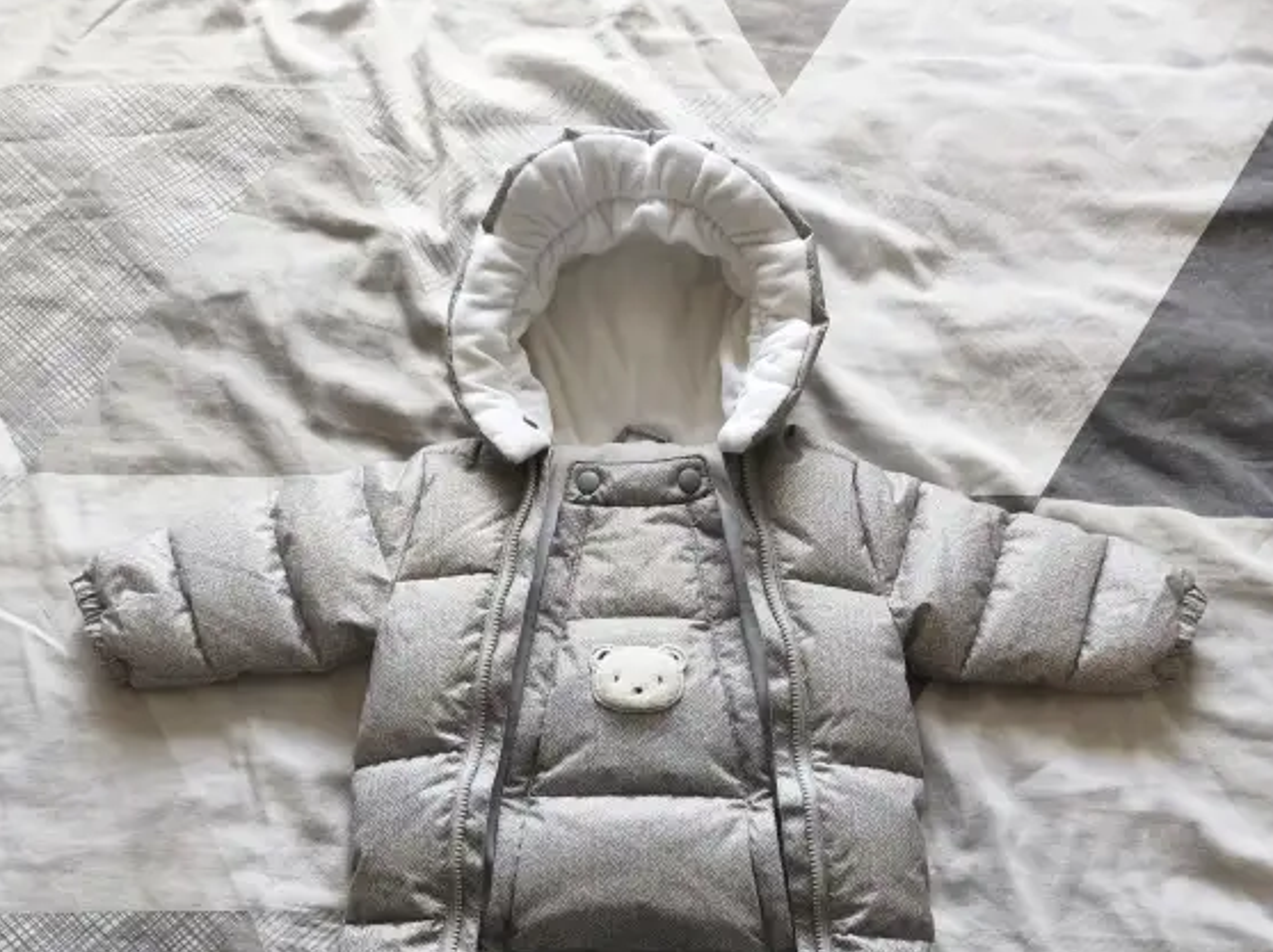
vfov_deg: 42.1
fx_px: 1139
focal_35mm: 31
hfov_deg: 58.4
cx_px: 634
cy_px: 836
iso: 250
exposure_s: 1/120
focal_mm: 5.35
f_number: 1.7
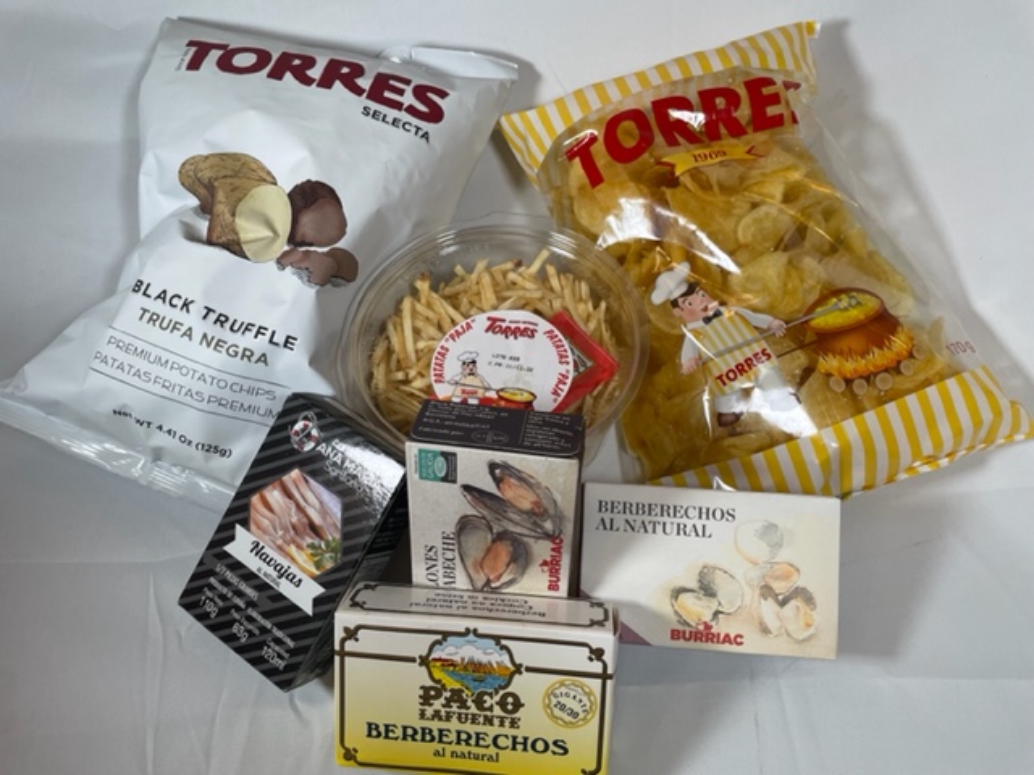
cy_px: 388
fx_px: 777
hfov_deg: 67.3
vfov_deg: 53.1
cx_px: 517
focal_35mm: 26
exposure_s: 1/100
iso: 40
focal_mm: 4.2
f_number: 1.6
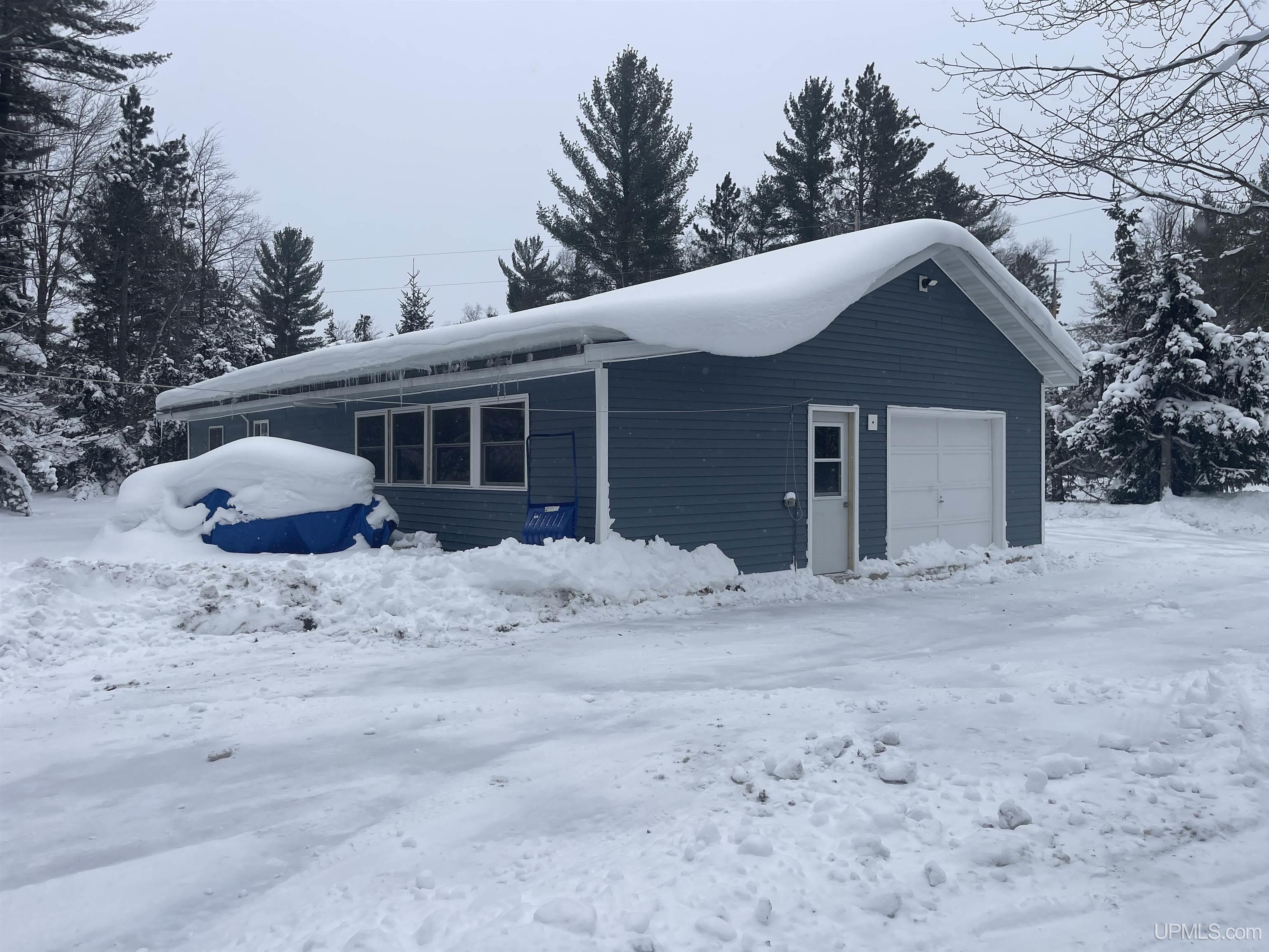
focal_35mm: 25
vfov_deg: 54.9
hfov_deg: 69.4
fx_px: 916
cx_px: 634
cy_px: 476
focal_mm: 5.1
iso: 32
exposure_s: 1/1667
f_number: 1.6
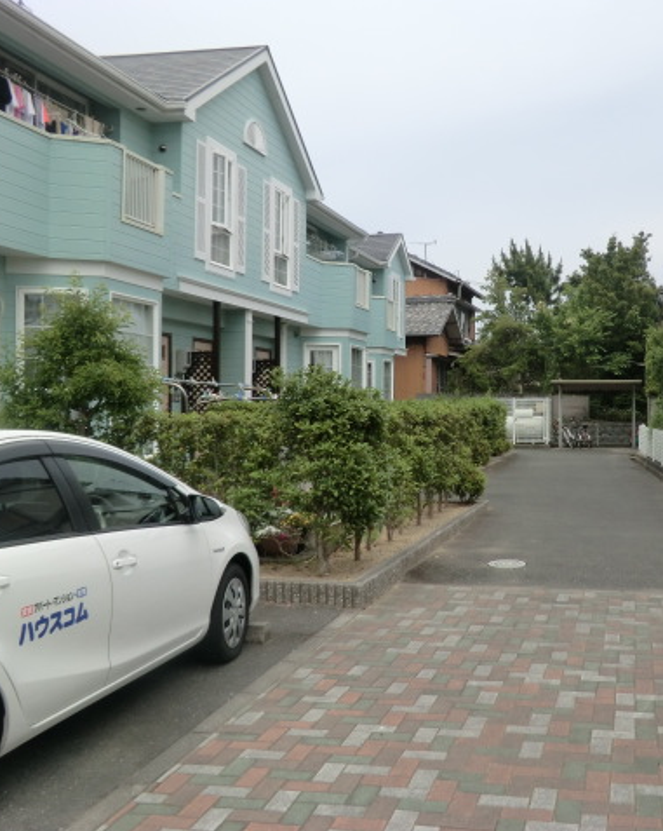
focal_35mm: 38
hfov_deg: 38.4
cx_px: 475
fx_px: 933
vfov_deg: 48.0
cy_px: 415
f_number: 3.5
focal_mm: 5.2
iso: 80
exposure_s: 1/800
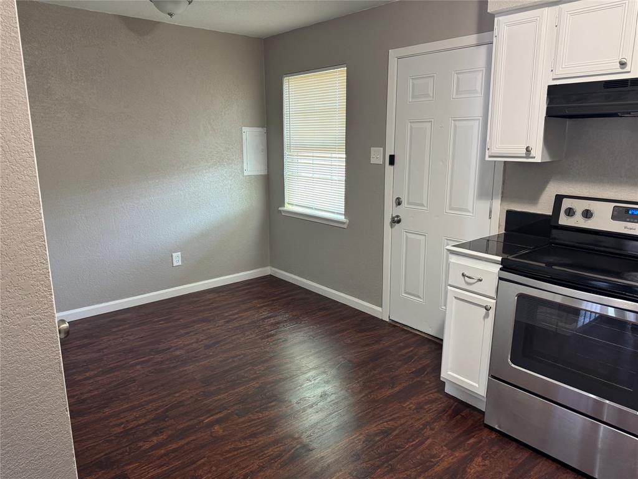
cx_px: 319
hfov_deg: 71.6
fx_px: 442
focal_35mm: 24
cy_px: 240
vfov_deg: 56.8
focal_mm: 6.76
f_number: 1.78
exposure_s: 1/77
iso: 200
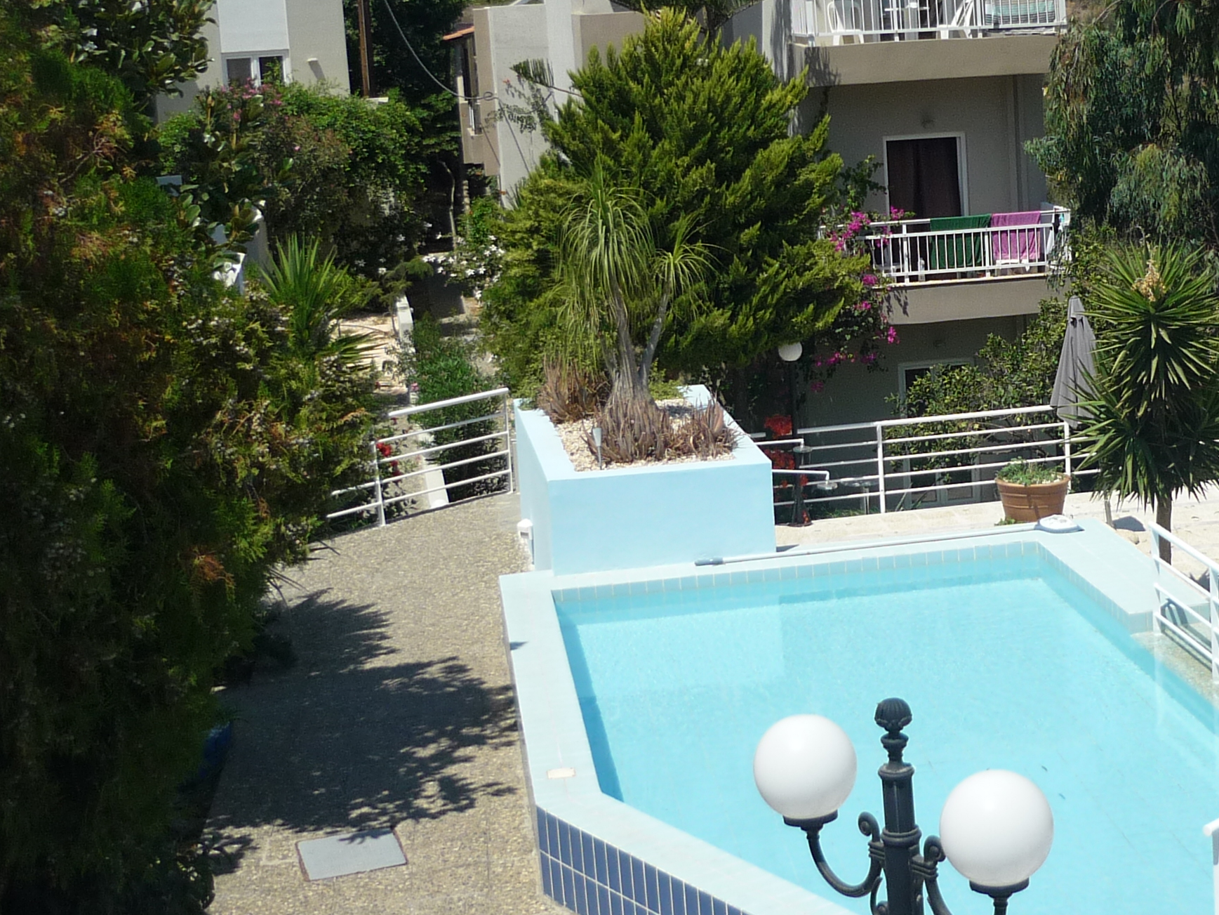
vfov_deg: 23.6
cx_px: 950
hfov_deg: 30.5
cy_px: 331
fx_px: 2183
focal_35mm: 62
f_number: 8
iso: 100
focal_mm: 5.5
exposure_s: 1/320
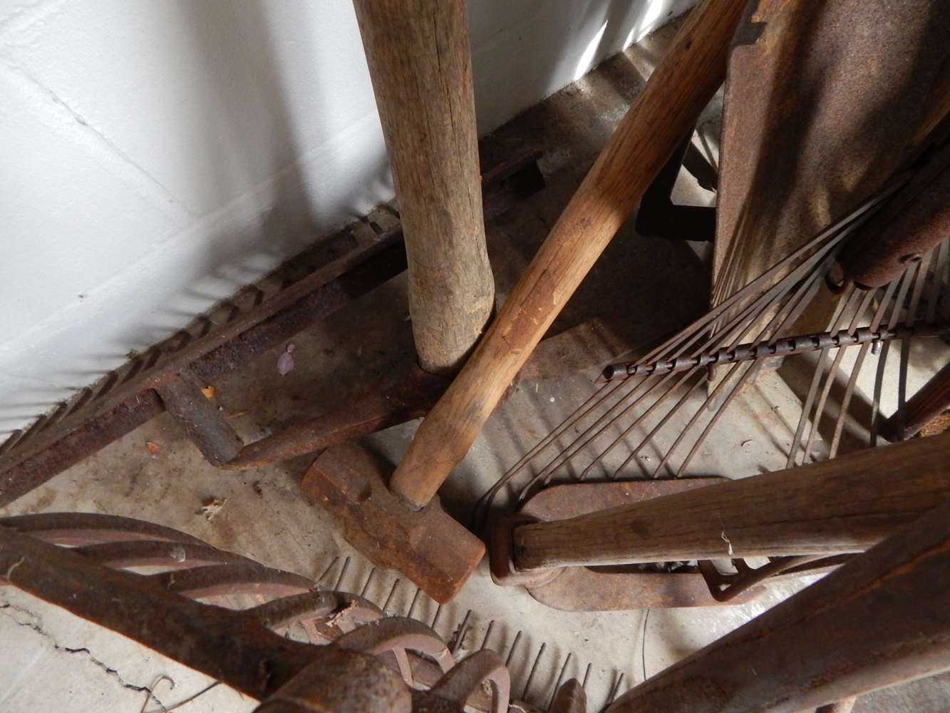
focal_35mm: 23
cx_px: 475
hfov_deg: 73.9
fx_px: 631
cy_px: 356
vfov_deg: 58.9
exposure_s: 1/100
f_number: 3
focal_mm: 4.1
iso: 400
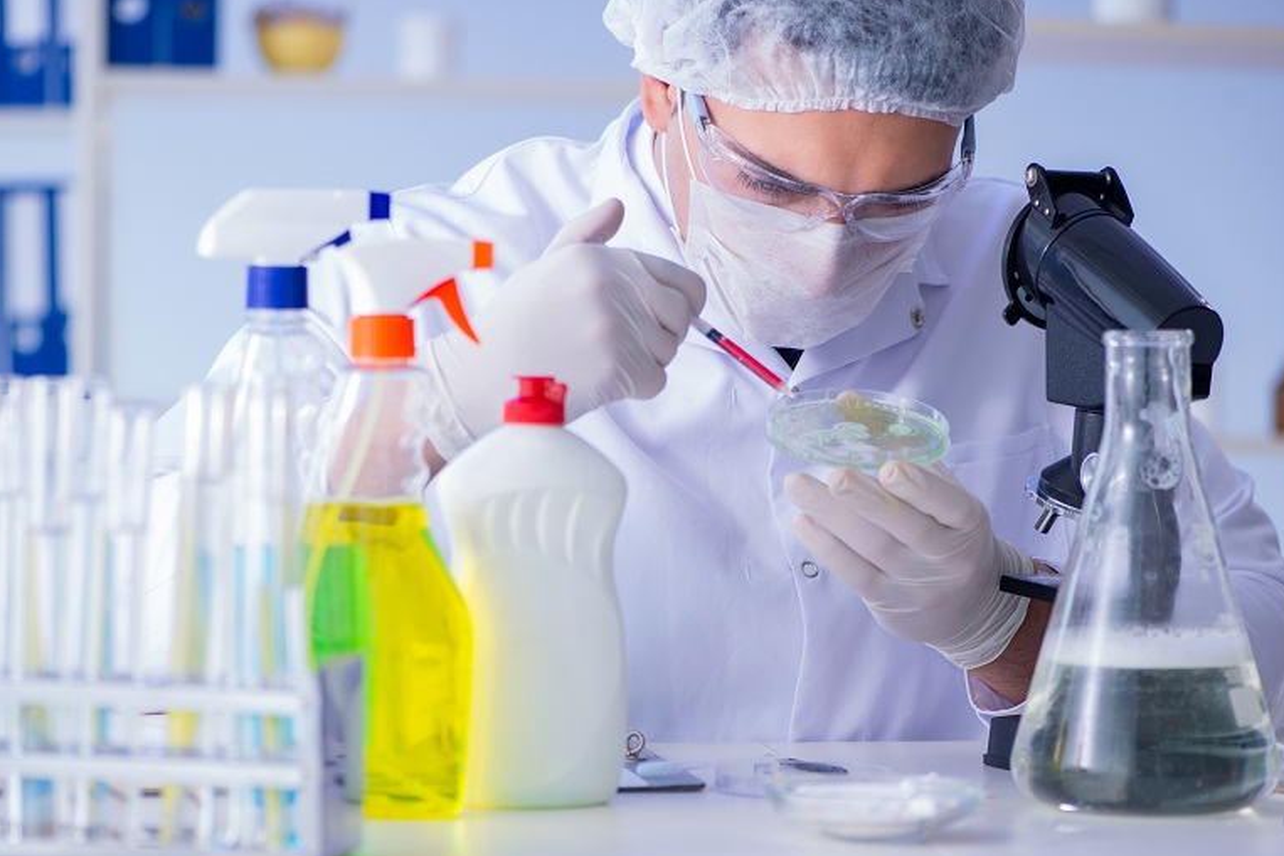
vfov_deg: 11.7
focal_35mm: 117
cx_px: 645
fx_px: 4174
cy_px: 468
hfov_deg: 17.5
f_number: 5
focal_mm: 105
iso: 200
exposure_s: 1/100
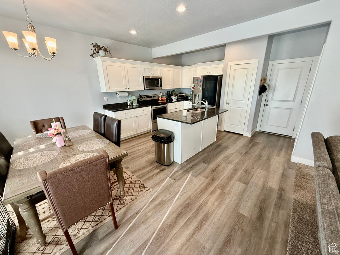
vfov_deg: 85.7
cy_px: 128
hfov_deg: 102.1
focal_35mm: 14
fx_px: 138
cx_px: 170
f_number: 2.2
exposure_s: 1/120
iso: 200
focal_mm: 2.22
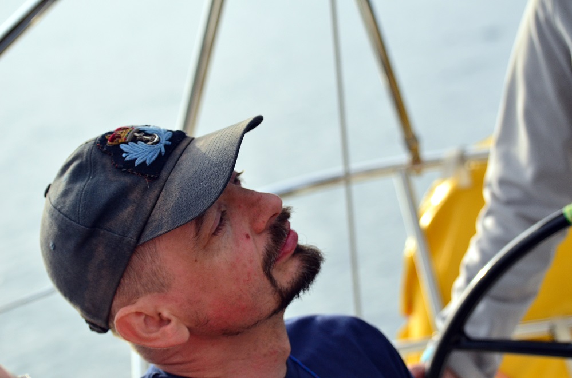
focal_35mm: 105
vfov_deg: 13.0
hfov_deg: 19.5
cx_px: 286
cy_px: 189
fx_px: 1664
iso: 800
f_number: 4.5
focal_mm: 70
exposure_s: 1/3200
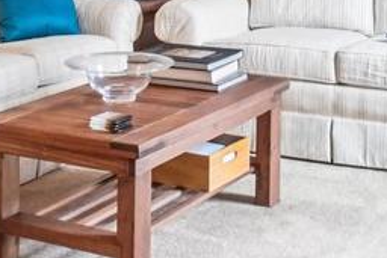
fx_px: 998
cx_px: 128
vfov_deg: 13.9
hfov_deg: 21.9
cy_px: -128
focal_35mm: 93
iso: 500
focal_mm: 11
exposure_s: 1/6
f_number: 8
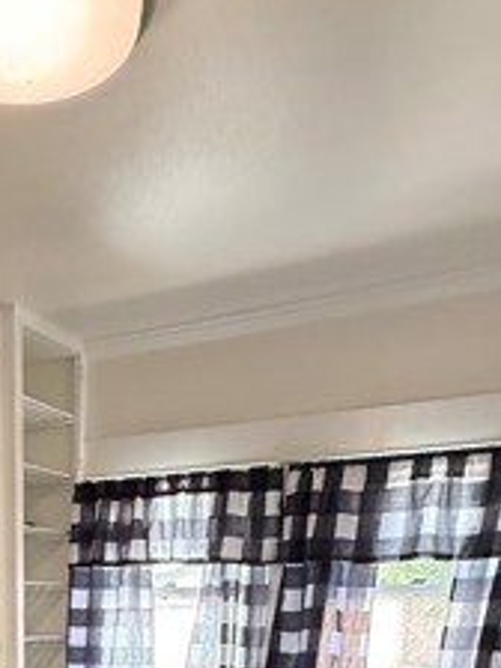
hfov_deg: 33.7
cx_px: 36
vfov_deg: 33.0
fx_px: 772
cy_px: 892
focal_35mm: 40
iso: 400
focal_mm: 2.22
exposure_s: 1/120
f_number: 2.2
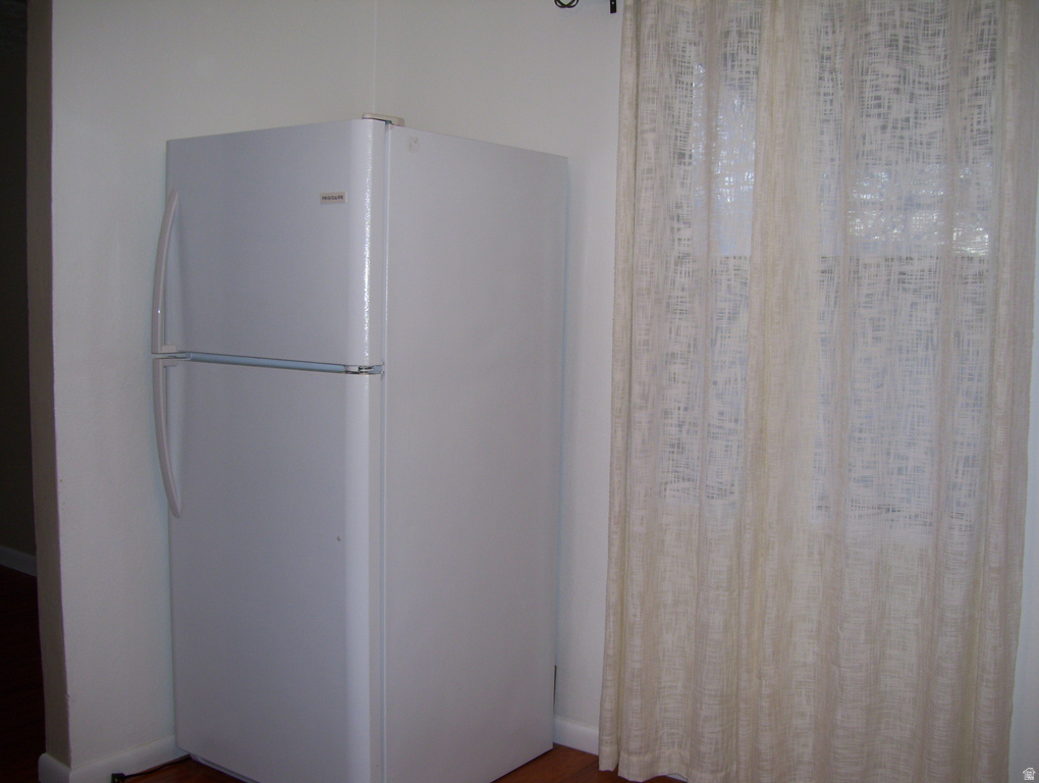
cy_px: 392
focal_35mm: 36
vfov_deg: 39.7
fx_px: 1082
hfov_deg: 51.3
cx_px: 520
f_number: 2.7
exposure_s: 1/60
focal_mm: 6
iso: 80
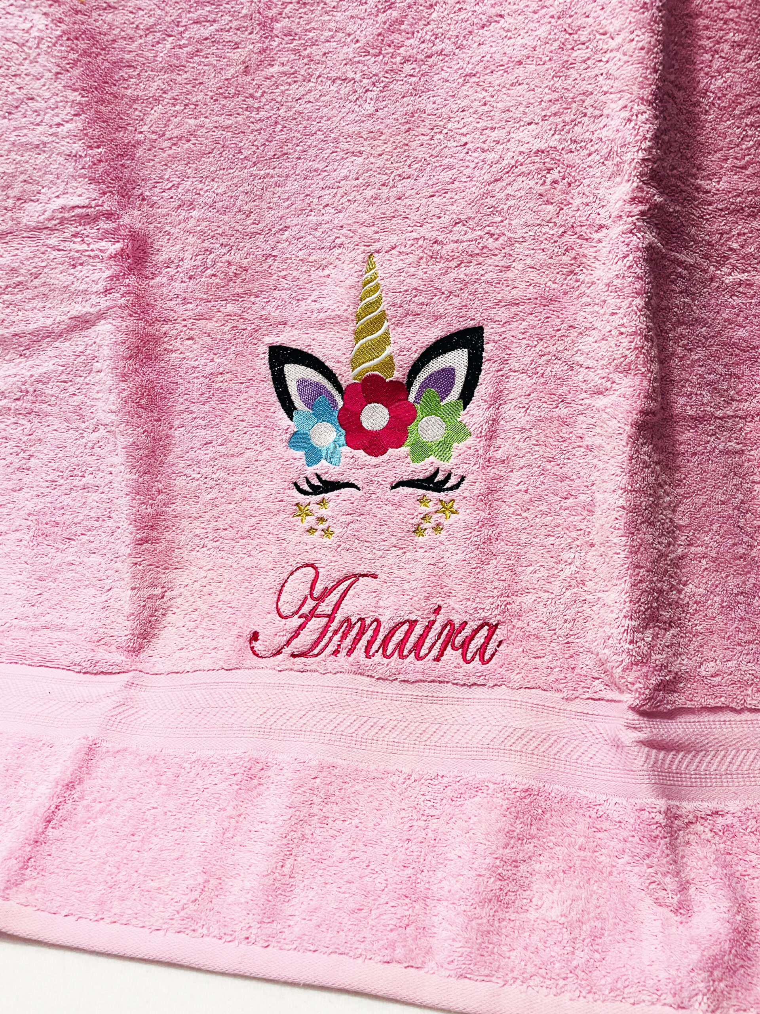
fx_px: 761
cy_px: 507
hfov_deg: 53.1
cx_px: 380
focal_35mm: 26
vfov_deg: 67.3
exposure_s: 1/50
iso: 160
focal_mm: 4.2
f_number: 1.6
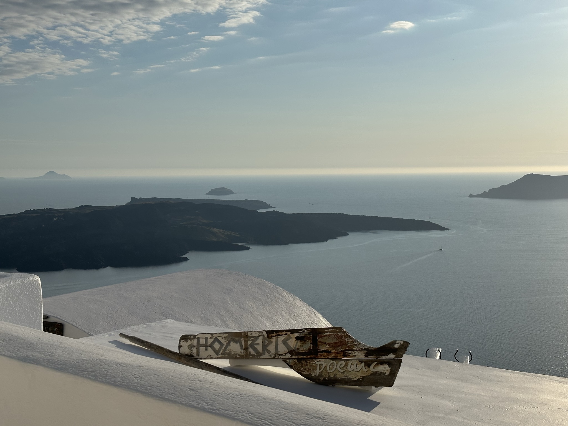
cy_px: 213
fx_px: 788
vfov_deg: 30.3
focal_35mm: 48
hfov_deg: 39.7
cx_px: 284
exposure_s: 1/13699
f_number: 1.78
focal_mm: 6.86
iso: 64
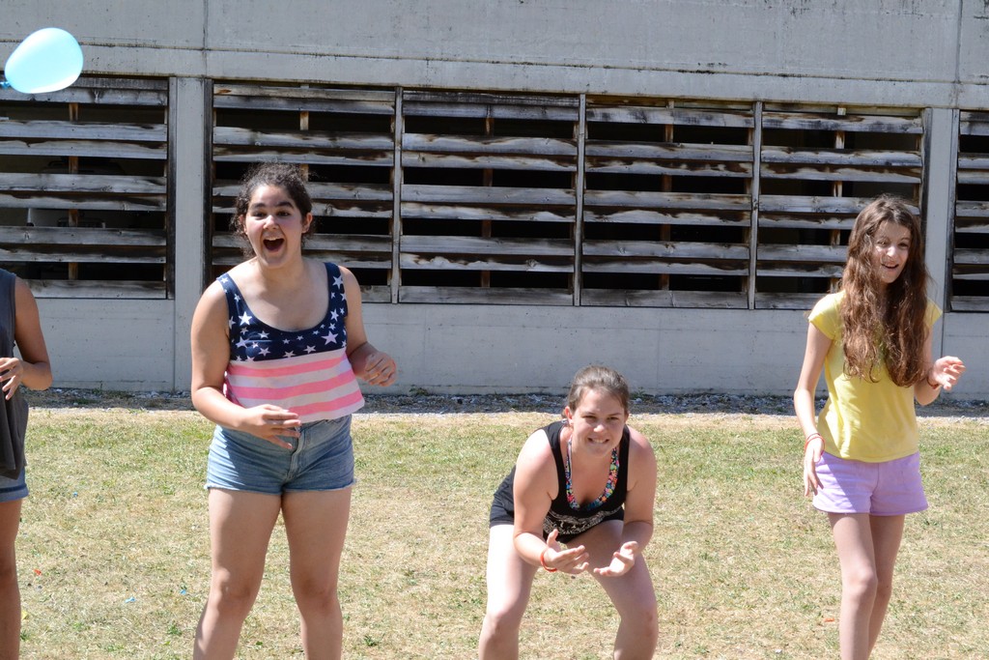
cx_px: 494
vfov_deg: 23.8
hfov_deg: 35.0
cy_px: 330
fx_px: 1566
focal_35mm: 57
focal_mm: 38
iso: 1600
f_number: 13
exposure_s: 1/640
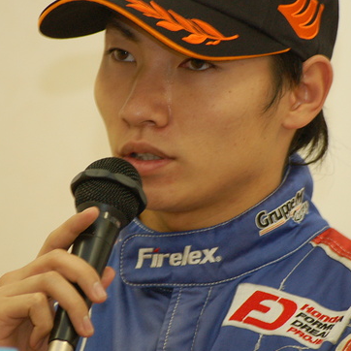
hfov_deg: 3.4
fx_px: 5828
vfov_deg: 3.4
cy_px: 160
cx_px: 176
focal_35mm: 508
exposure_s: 1/60
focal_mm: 200
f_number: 5.6
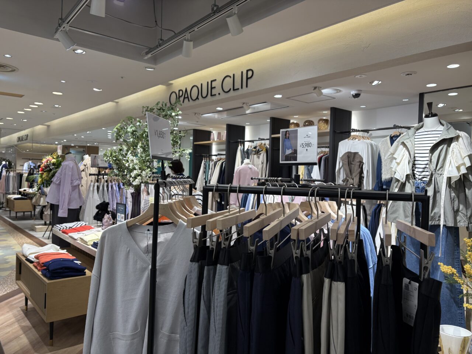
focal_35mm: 26
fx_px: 355
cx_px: 236
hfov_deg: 67.3
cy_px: 177
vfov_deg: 53.1
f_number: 1.6
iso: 40
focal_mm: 5.96
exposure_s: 1/183
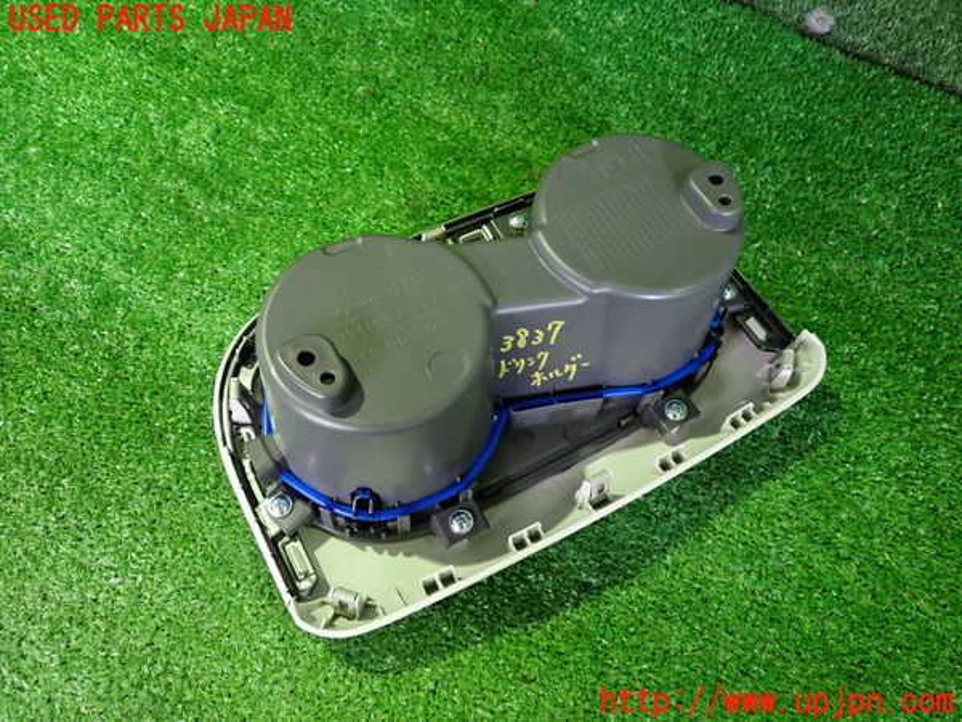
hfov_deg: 60.0
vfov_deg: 46.8
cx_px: 481
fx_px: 834
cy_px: 361
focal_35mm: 30
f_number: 2.3
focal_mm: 5.4
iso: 800
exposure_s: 1/25
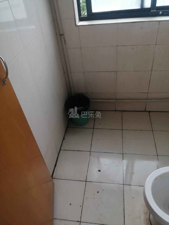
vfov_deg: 65.3
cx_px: 84
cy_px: 112
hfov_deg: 51.3
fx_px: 176
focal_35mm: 27
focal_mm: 3.96
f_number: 1.8
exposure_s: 1/50
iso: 100
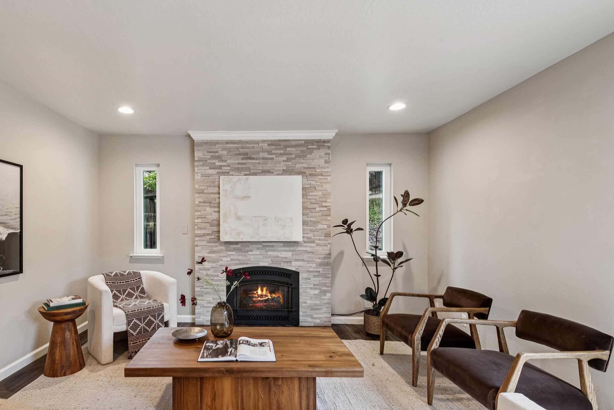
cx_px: 248
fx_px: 307
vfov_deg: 67.2
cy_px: 224
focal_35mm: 18
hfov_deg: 88.9
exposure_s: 1/13
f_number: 11
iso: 640
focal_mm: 14
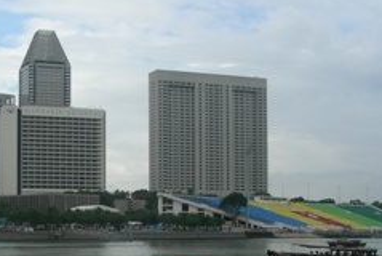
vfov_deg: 18.2
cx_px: 85
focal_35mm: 74
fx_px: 786
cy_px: 234
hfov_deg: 26.9
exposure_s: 1/641
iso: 50
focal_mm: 6.3
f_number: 4
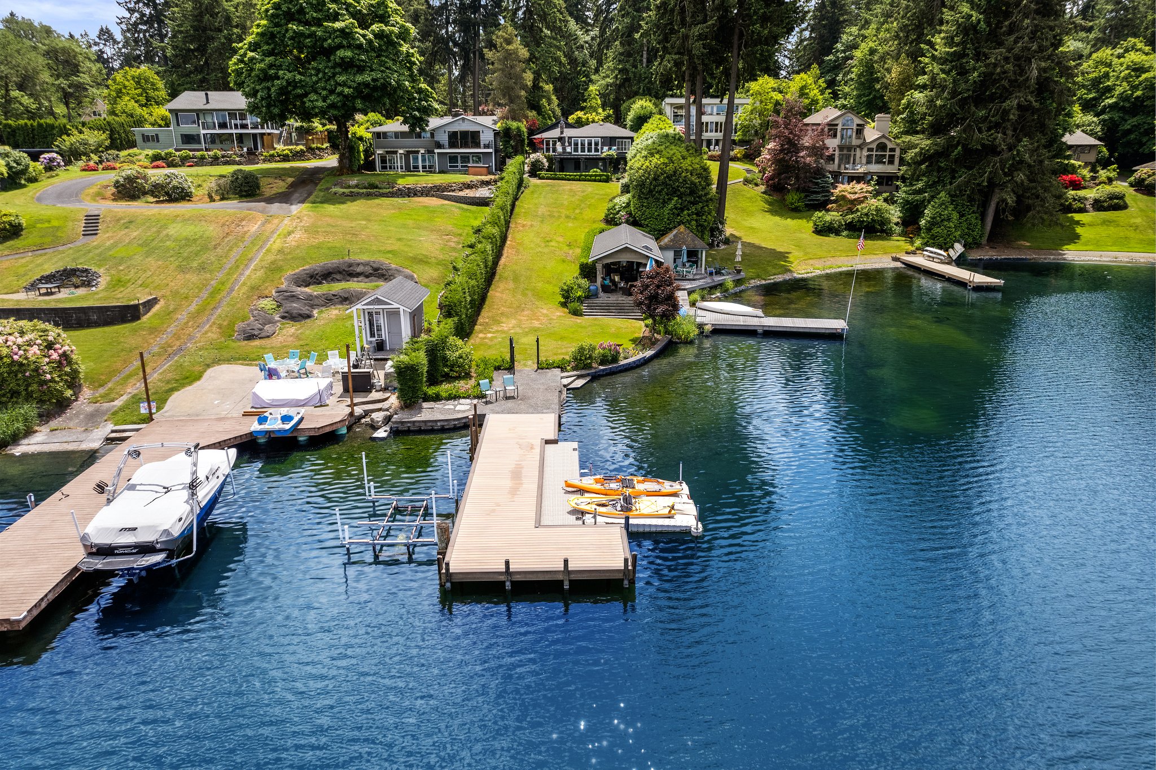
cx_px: 578
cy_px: 385
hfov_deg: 78.6
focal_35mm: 22
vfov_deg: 57.2
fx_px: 706
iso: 100
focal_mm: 8.38
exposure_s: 1/730
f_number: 2.8
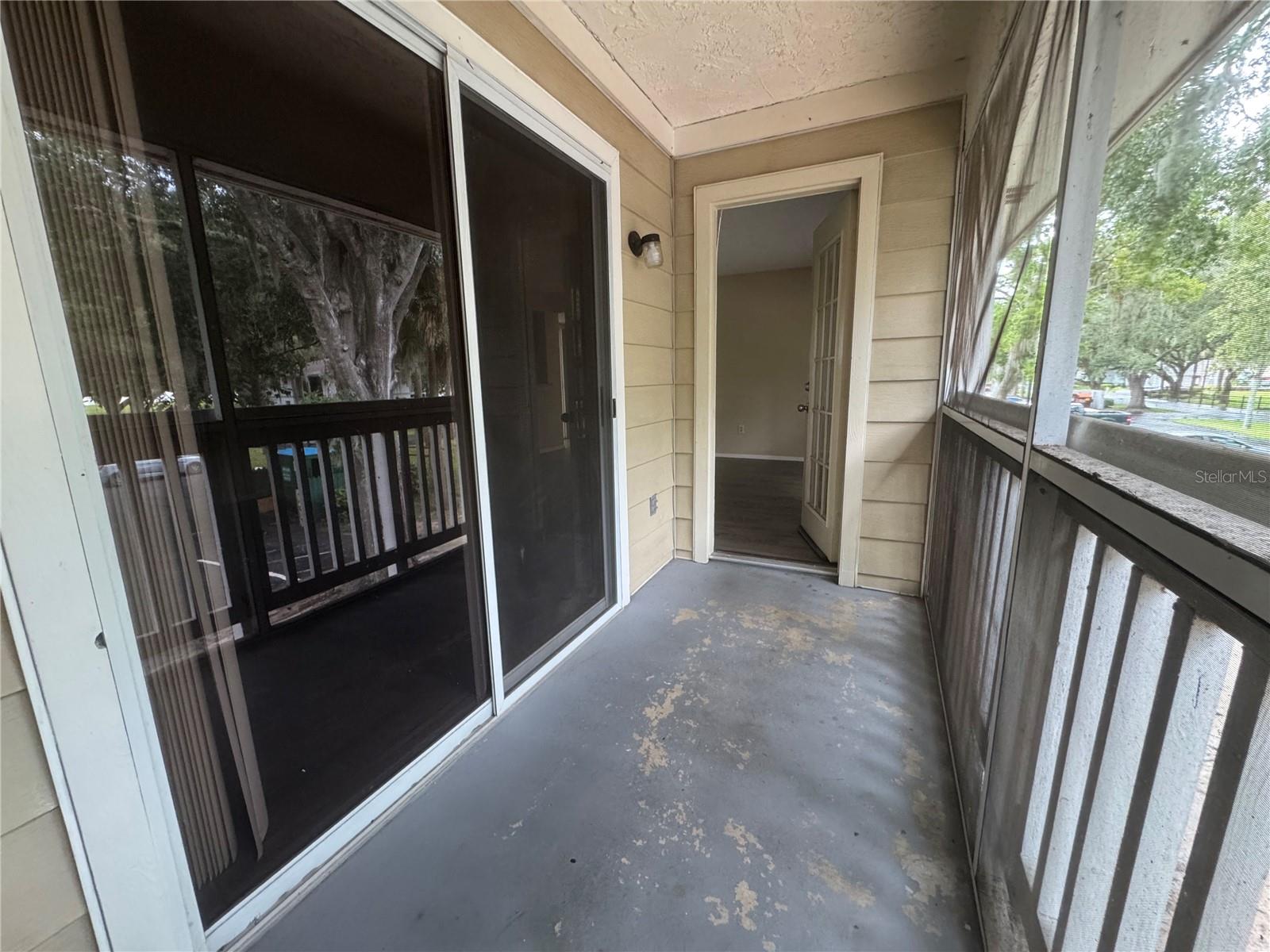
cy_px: 476
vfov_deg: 85.7
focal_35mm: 14
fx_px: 514
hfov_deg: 102.1
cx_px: 635
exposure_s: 1/67
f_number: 2.2
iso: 320
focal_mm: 2.22
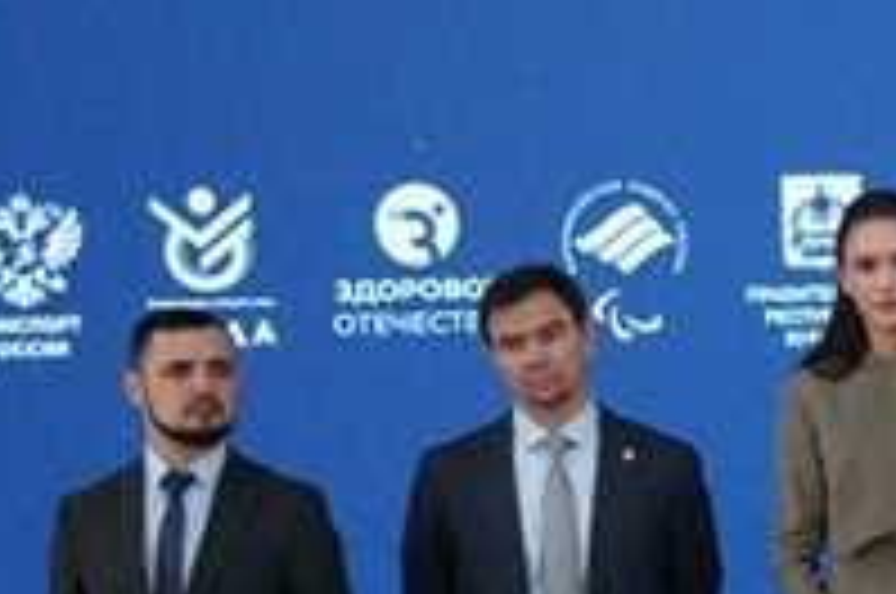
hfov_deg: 12.6
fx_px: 3799
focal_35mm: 153
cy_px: 540
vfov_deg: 8.9
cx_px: 1445
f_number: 4.5
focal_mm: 27
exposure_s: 1/160
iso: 5000
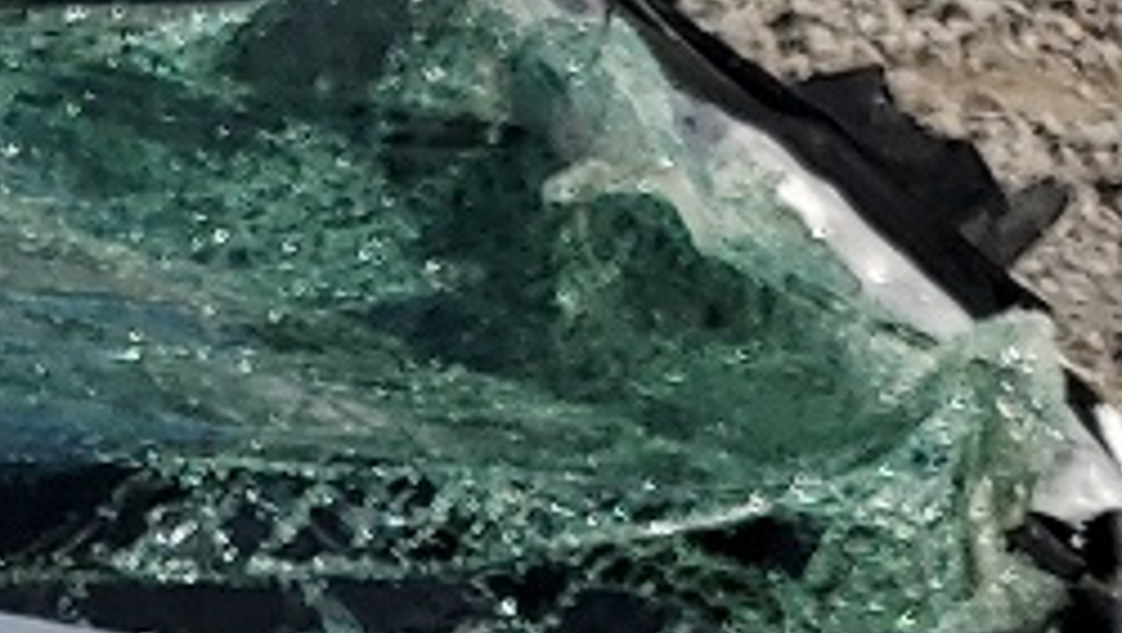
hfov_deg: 10.7
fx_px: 5388
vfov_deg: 6.1
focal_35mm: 181
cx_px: -1279
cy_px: 2101
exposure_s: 1/10000
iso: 50
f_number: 1.5
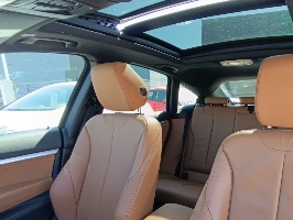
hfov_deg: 67.3
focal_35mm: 25
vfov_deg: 53.8
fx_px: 212
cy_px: 147
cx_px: 197
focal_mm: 1.65
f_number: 2.2
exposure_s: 1/100
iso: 125
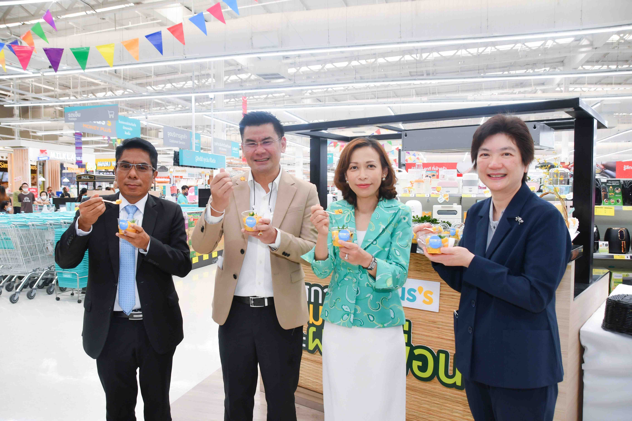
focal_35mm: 27
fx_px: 474
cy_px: 210
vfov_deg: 47.9
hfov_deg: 67.4
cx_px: 316
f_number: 4.5
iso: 200
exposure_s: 1/80
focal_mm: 18
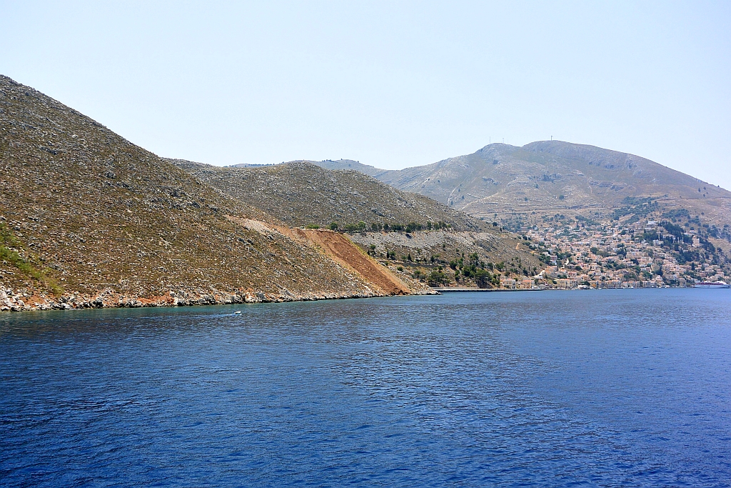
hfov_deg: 55.8
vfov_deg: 38.9
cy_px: 244
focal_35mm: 34
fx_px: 690
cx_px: 366
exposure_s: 1/800
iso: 160
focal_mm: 12.7
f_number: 5
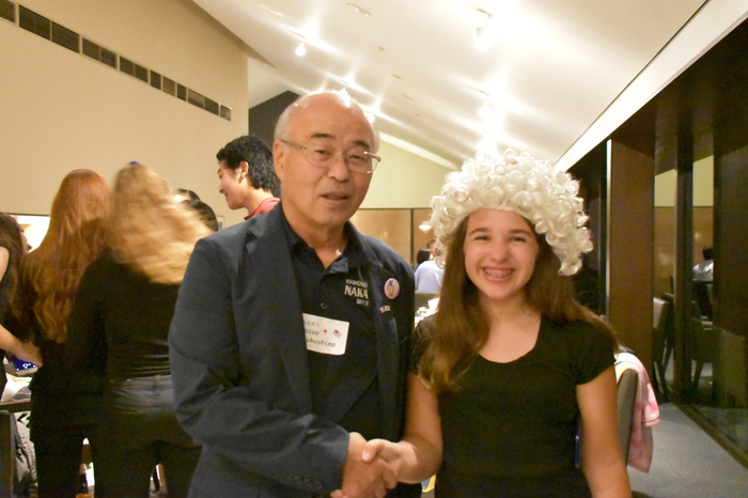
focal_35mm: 38
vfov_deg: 35.5
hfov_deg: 51.3
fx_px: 779
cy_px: 249
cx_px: 374
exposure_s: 1/30
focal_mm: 25
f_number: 4
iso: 20000
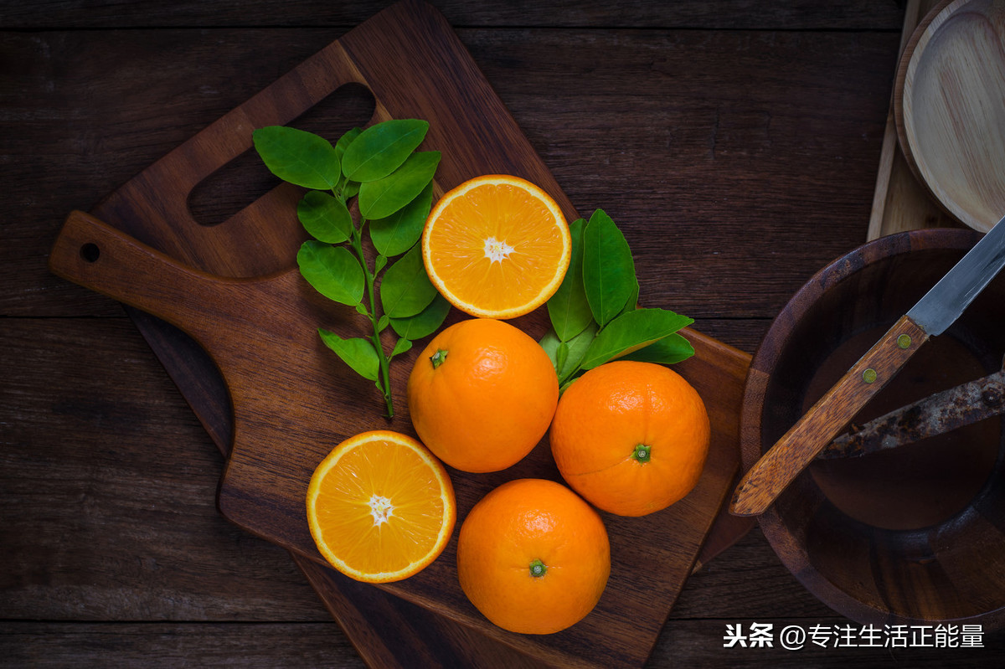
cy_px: 334
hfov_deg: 39.6
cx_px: 502
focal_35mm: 50
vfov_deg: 27.0
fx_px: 1395
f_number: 8
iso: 50
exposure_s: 1/125
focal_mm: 50
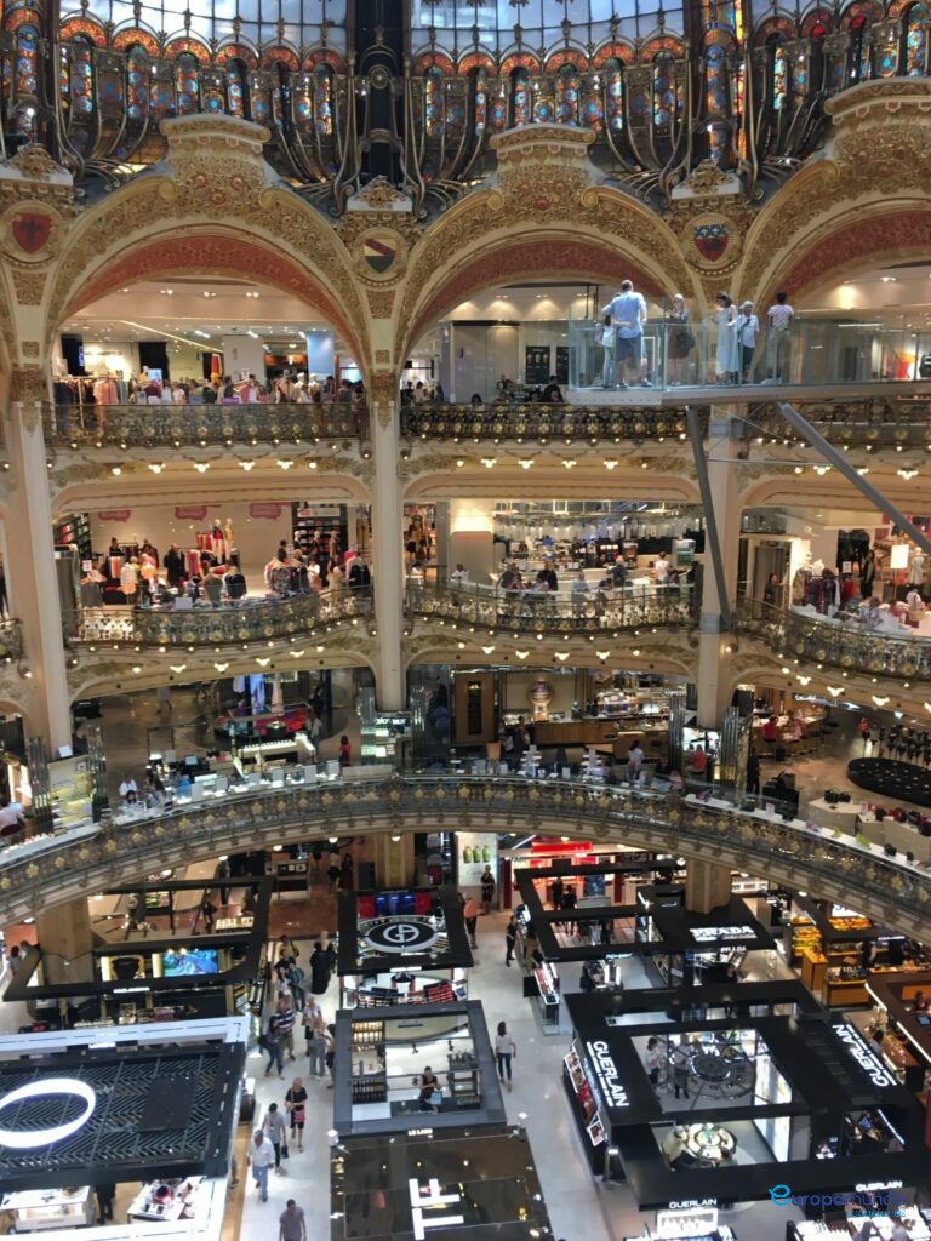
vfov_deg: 61.7
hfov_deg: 48.2
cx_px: 466
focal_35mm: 29
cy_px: 620
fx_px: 1040
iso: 32
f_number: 2.2
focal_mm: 4.15
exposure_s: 1/33
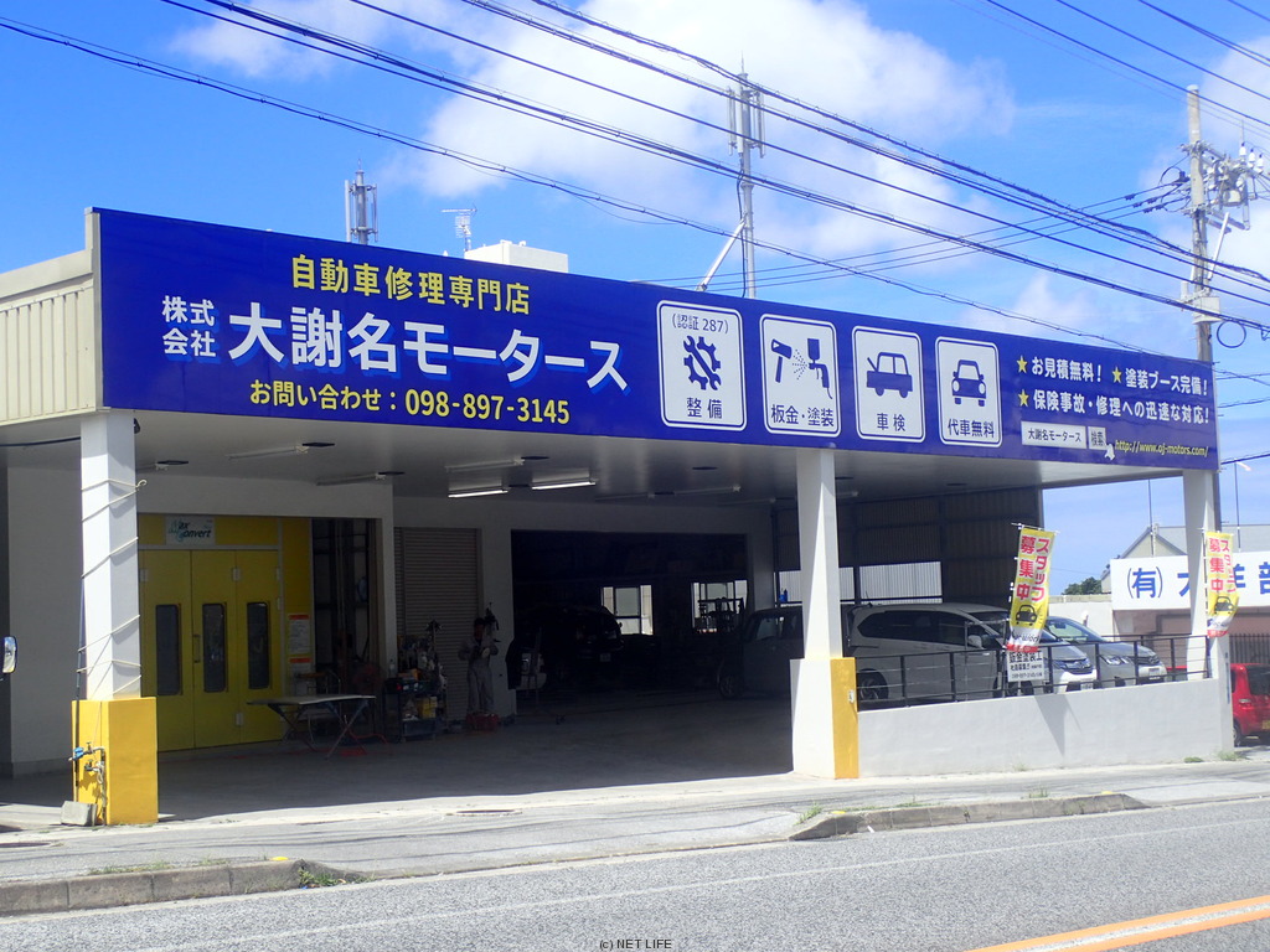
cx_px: 635
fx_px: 1798
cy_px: 476
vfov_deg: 29.7
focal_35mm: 49
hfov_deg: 38.9
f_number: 4.5
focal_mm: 8.99
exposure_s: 1/500
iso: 100
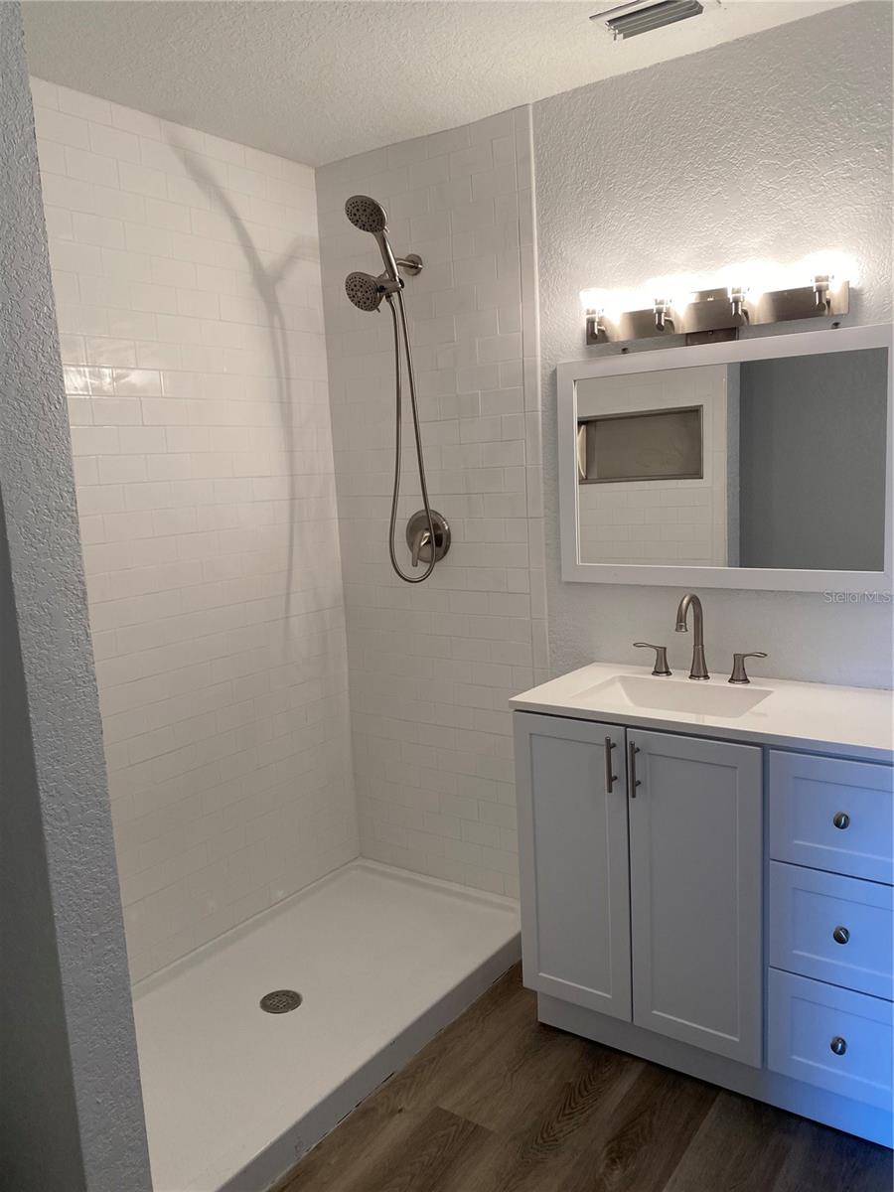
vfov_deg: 67.3
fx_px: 895
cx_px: 447
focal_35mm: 26
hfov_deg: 53.1
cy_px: 596
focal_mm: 4.25
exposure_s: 1/120
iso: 100
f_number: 1.8
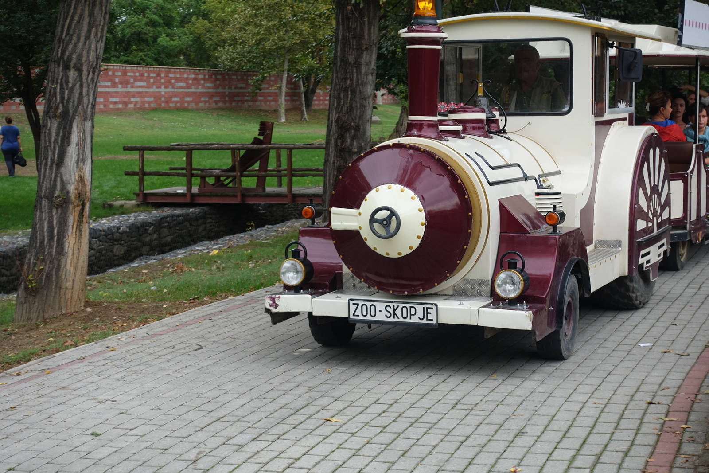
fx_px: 1379
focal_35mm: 70
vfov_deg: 19.5
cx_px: 354
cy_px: 236
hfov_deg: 28.8
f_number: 5.6
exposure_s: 1/125
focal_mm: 25.7
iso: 200
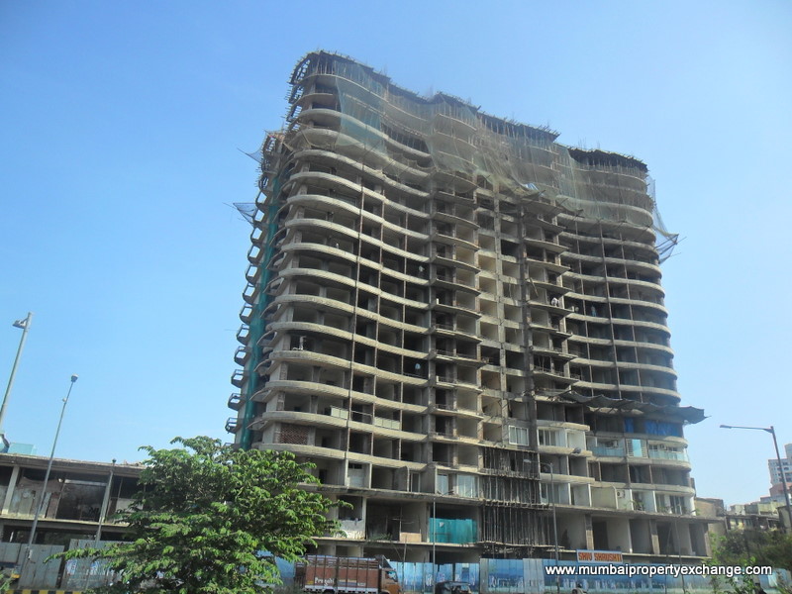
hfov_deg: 65.3
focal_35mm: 27
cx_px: 396
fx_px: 618
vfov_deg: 51.4
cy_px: 297
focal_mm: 4.9
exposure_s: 1/750
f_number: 3.5
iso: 100
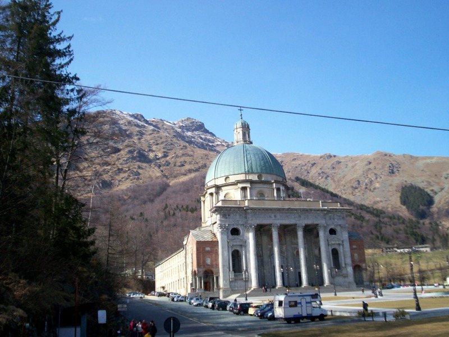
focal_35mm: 36
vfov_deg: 39.7
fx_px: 467
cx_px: 224
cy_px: 168
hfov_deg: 51.4
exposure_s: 1/402
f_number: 4.5
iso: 100
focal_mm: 5.9
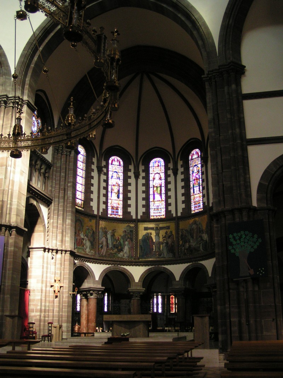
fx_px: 414
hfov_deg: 37.7
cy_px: 189
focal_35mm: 38
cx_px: 142
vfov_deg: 49.0
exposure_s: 1/10
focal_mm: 5.8
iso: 200
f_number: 2.8
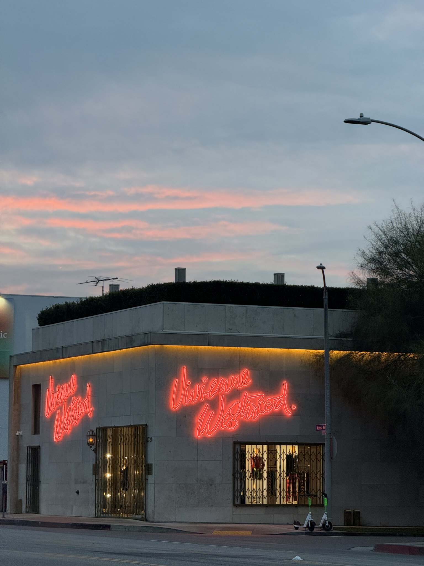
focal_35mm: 120
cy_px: 283
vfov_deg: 16.4
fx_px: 1960
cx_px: 212
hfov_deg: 12.3
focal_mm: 15.66
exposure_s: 1/120
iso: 200
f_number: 2.8
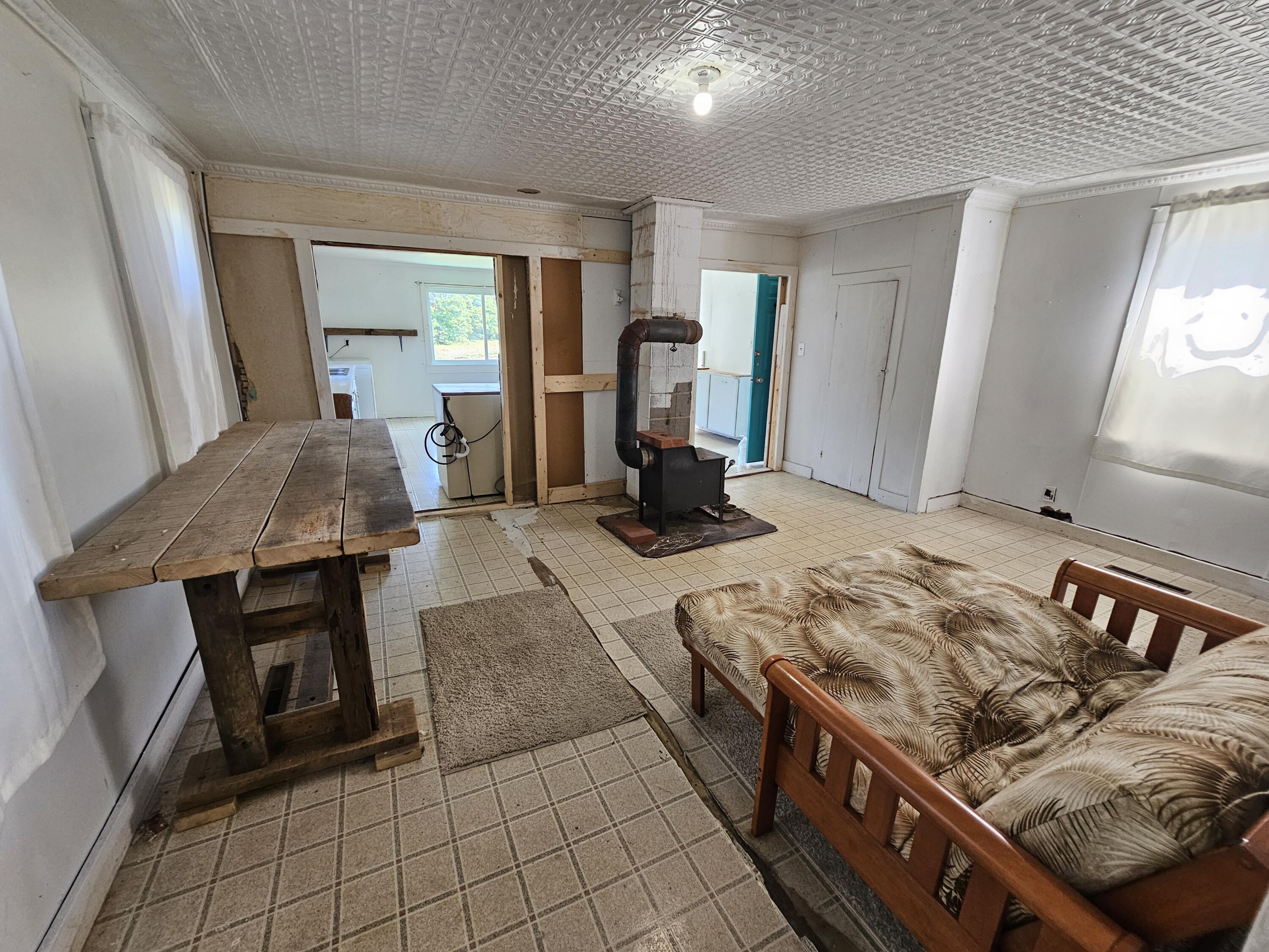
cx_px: 634
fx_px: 477
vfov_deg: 89.9
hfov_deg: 106.2
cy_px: 476
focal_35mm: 13
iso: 160
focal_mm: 2.2
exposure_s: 1/60
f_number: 2.2
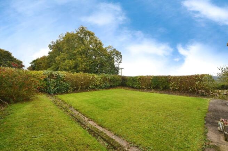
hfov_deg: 100.5
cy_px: 76
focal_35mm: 15
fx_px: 95
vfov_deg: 77.0
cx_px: 114
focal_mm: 10
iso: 100
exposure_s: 1/200
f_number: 7.1
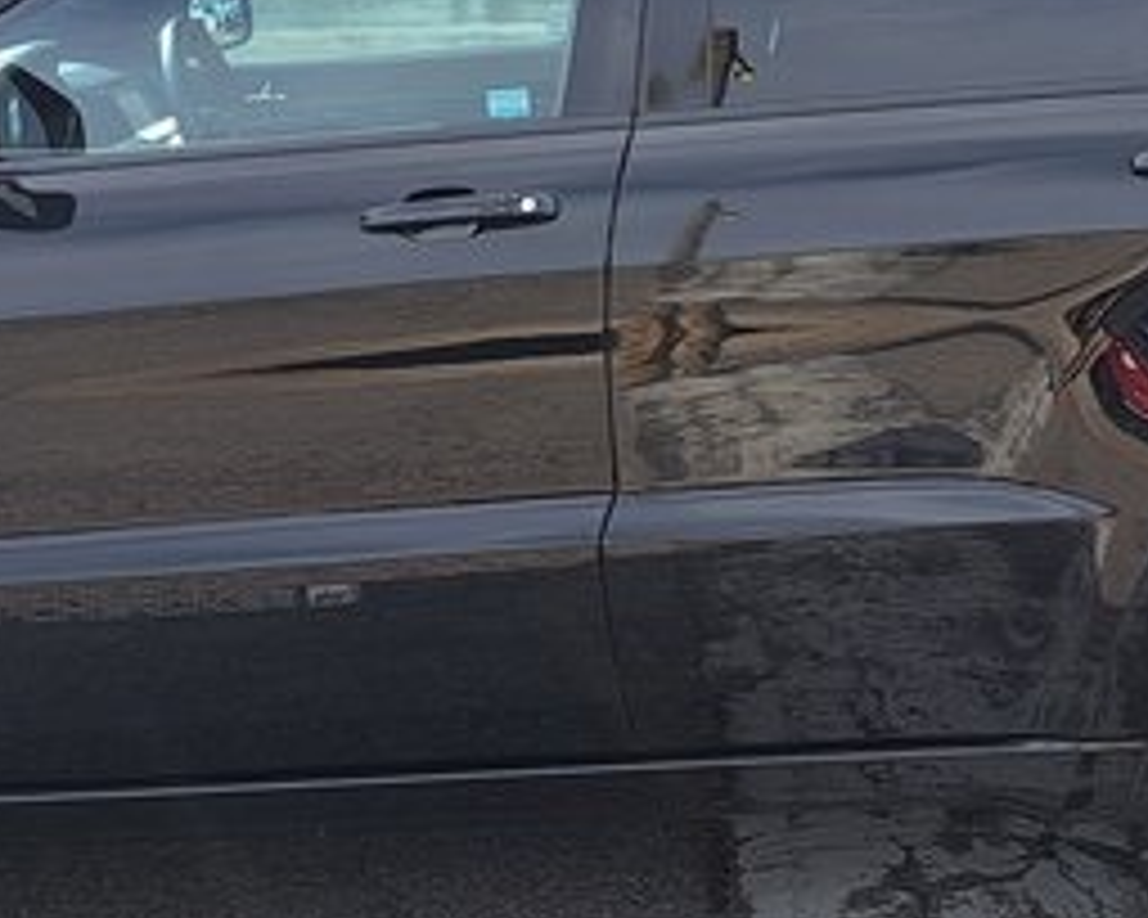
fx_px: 3194
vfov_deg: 16.2
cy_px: 117
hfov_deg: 20.4
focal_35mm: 94
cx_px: 684
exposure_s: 1/552
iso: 50
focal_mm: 5.23
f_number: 1.8
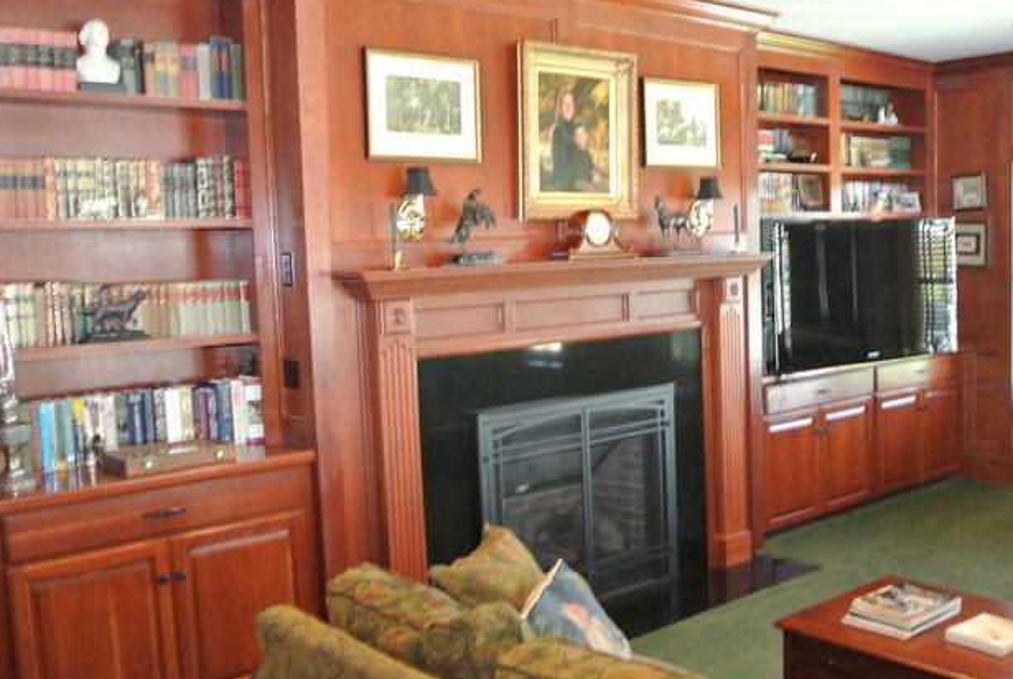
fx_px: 1071
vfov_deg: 35.1
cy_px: 377
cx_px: 636
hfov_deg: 50.1
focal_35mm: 38
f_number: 3.5
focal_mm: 10
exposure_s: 1/60
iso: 1600
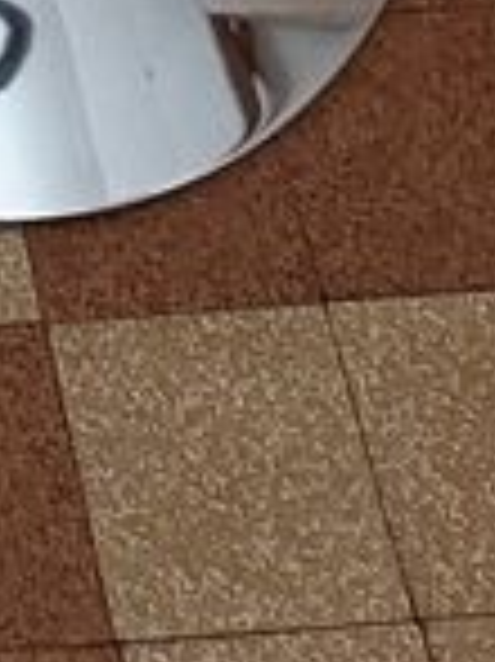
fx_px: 3112
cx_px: -662
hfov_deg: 8.4
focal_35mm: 163
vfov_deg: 9.3
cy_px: -1387
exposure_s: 1/20
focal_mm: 4.6
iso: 800
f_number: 1.8
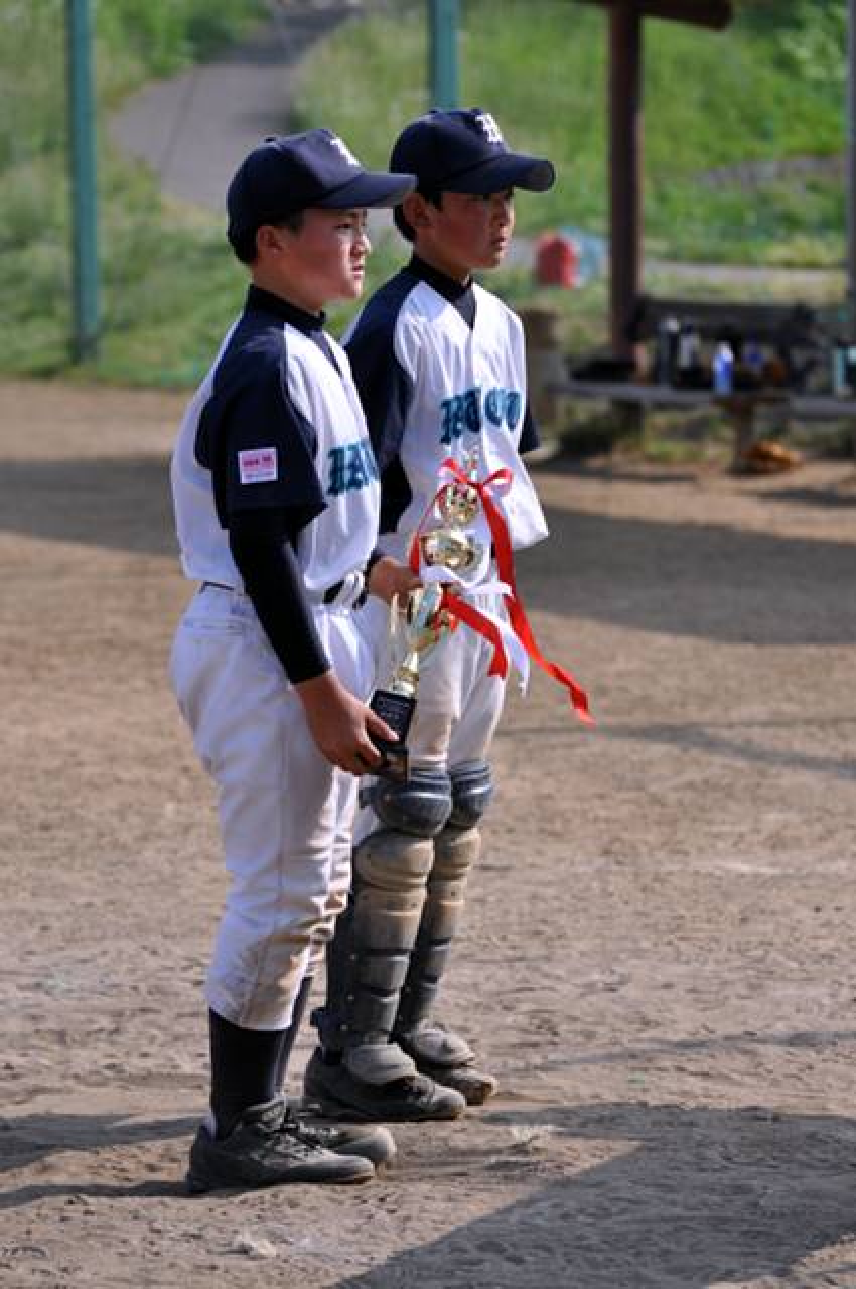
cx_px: 428
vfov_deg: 12.2
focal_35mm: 168
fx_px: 6008
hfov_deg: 8.1
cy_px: 644
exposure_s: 1/1250
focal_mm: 112
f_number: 5
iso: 200
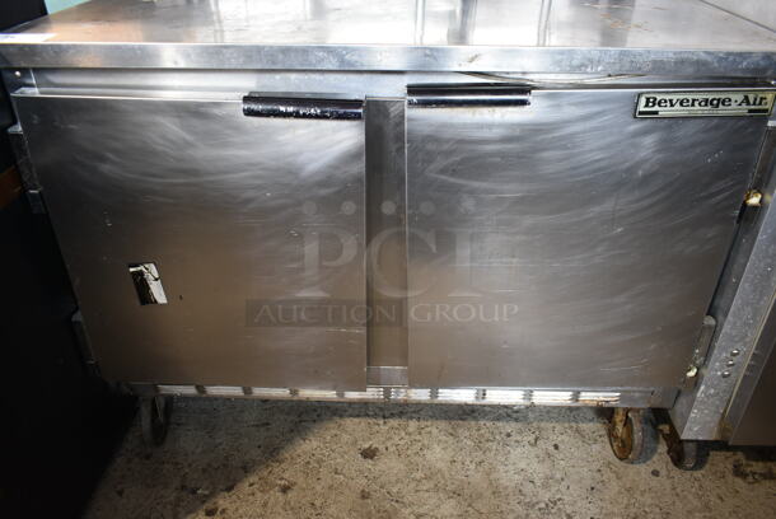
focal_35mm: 27
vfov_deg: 48.0
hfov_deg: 67.3
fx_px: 583
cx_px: 388
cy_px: 260
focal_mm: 18
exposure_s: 1/30
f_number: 3.5
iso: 560
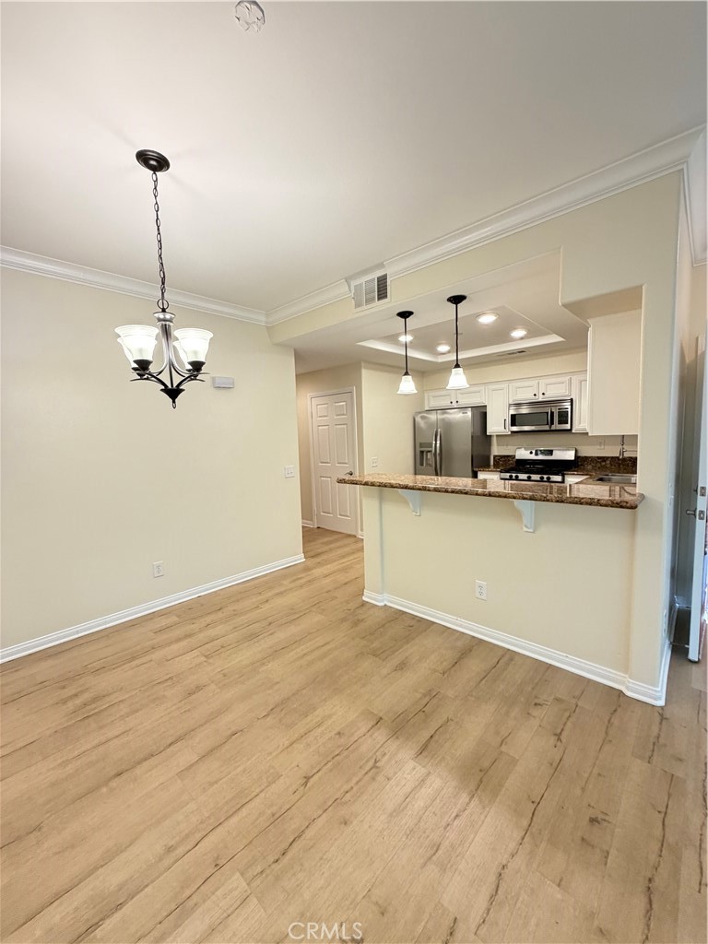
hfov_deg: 85.7
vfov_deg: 102.1
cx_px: 354
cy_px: 472
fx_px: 382
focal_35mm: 14
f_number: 2.2
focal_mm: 2.22
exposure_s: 1/60
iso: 400
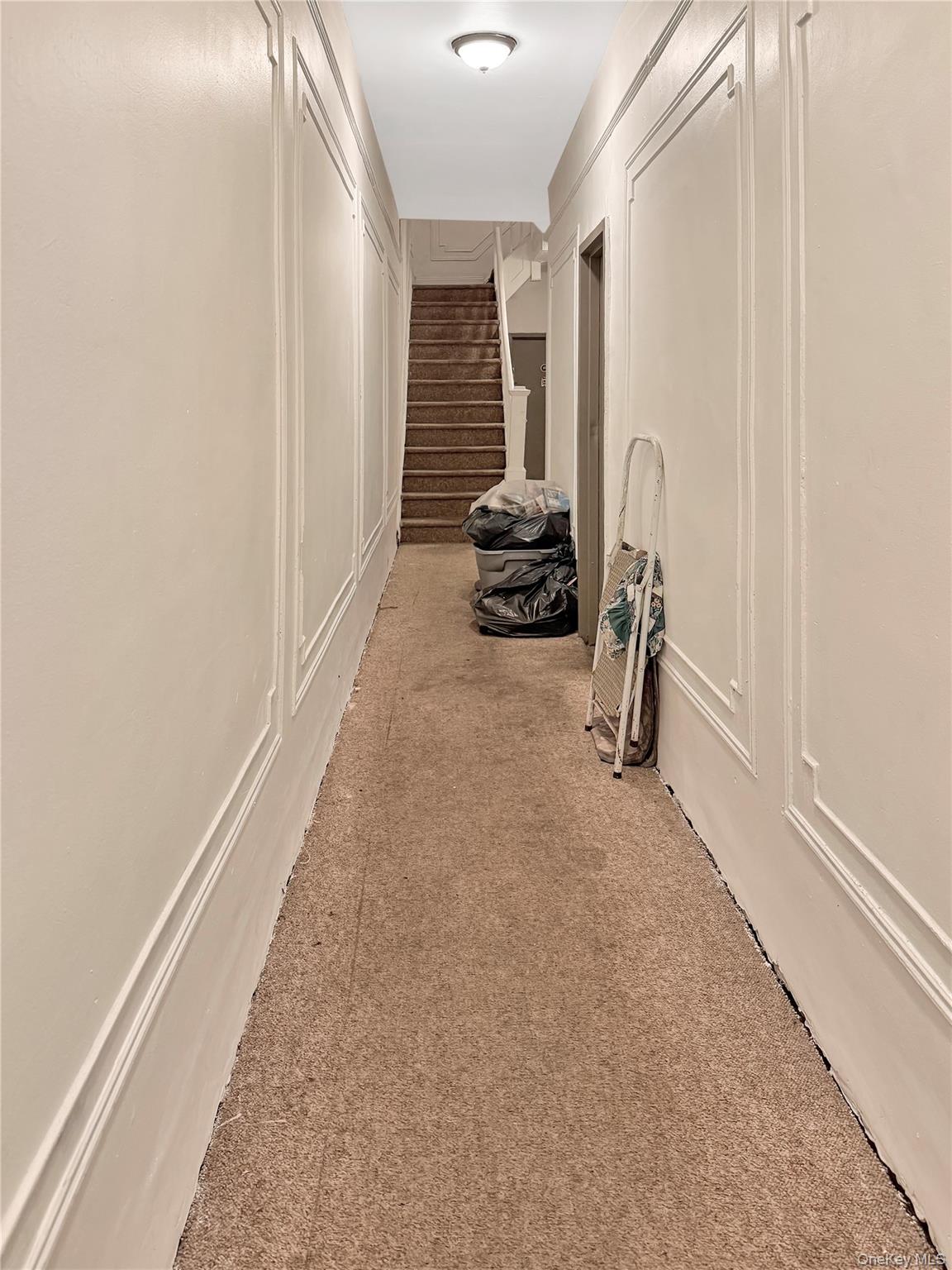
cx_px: 476
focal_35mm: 24
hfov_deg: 56.8
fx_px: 880
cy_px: 635
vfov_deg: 71.6
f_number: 1.78
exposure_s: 1/60
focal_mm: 6.76
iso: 200
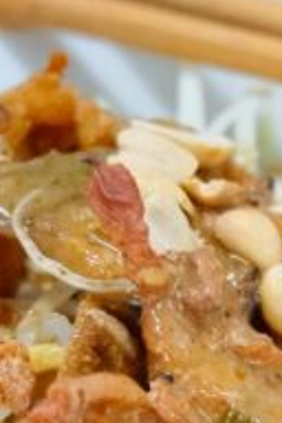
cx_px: 221
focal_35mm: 282
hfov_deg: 4.9
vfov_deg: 7.3
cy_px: 346
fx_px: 3313
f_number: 2.8
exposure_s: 1/100
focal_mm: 35
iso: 2500
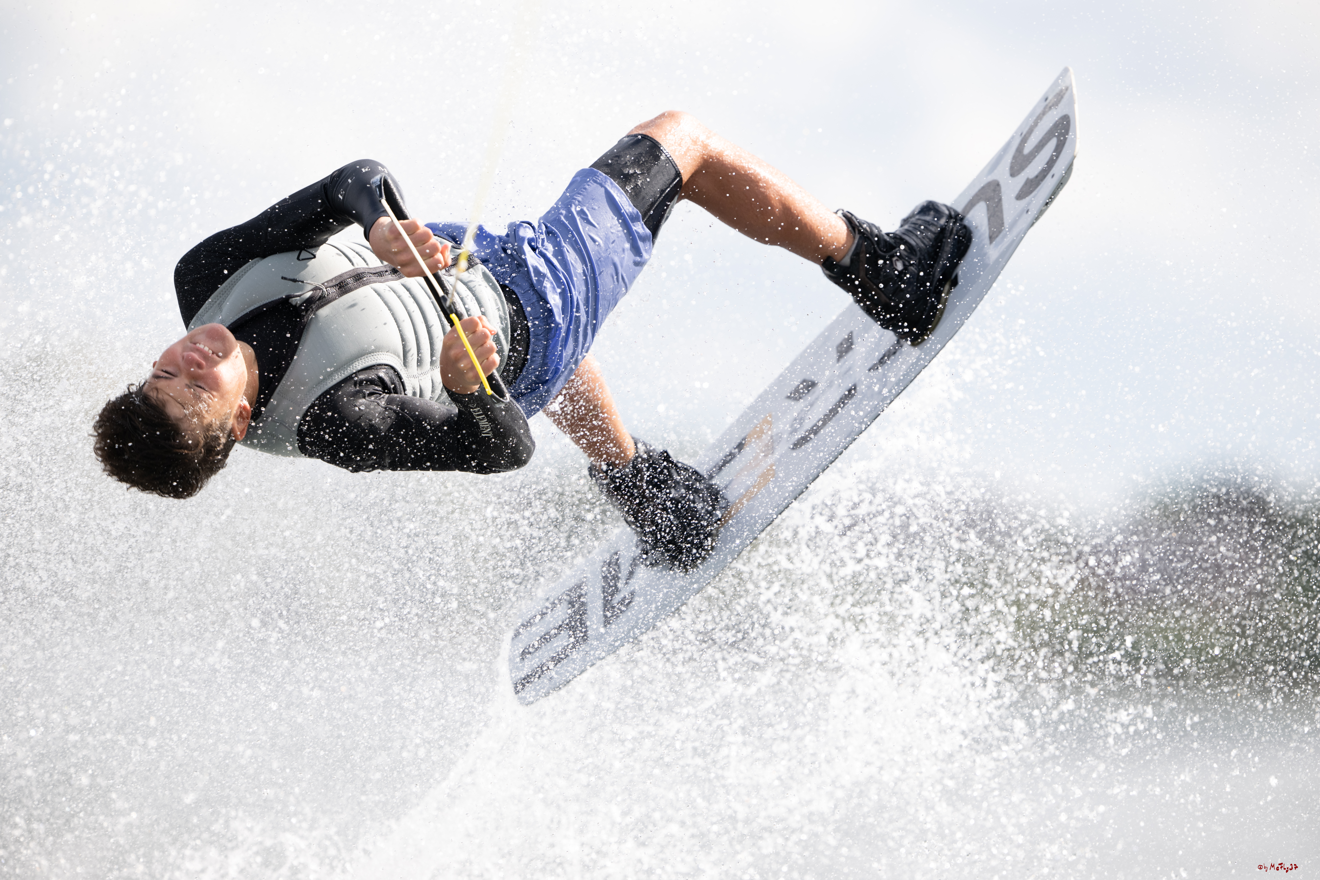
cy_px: 440
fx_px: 14666
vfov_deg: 3.4
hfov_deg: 5.2
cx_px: 660
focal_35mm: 400
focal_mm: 400
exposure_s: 1/2500
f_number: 4
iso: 320
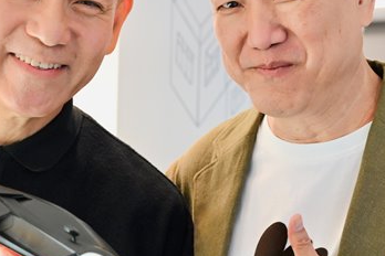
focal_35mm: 106
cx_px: 94
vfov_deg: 12.9
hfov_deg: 19.1
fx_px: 1134
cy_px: 151
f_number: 3.2
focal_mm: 36
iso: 800
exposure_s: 1/80
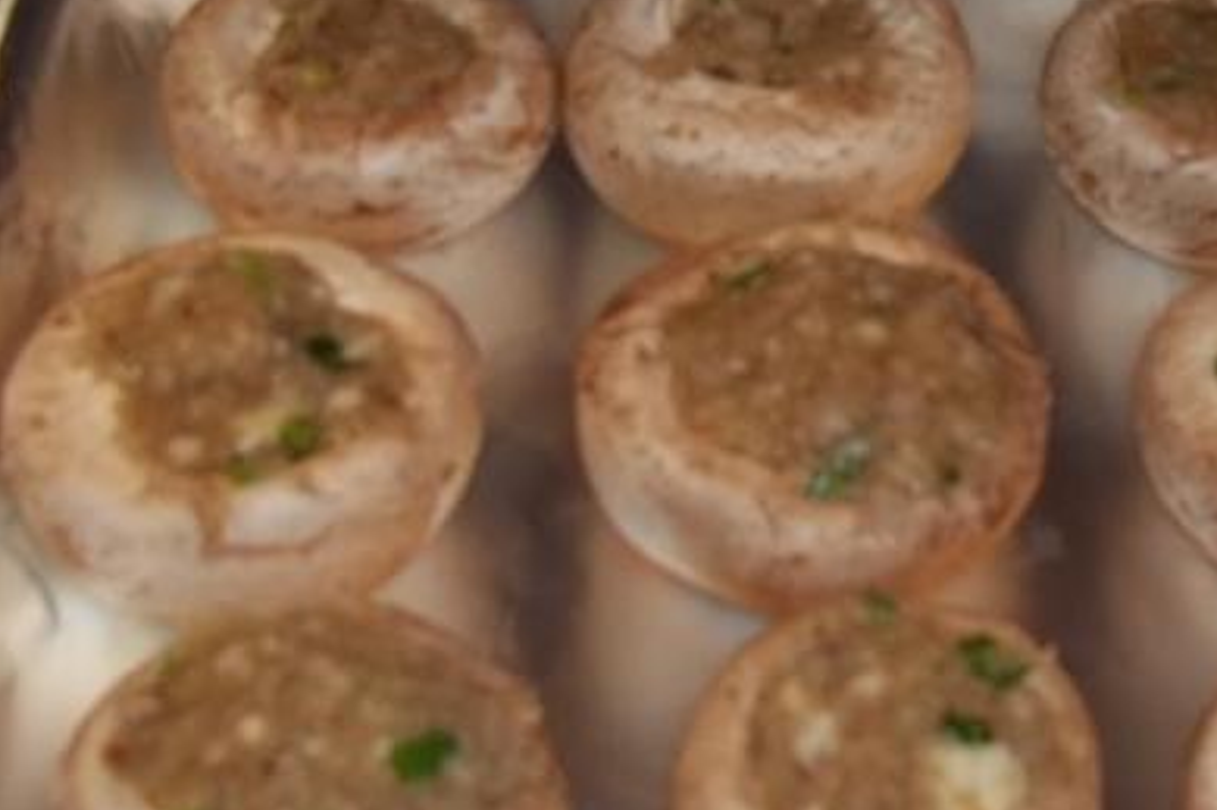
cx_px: 801
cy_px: 330
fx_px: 2602
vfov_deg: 17.7
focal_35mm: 77
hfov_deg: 26.2
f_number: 2.9
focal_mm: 5.7
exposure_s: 1/30
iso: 64
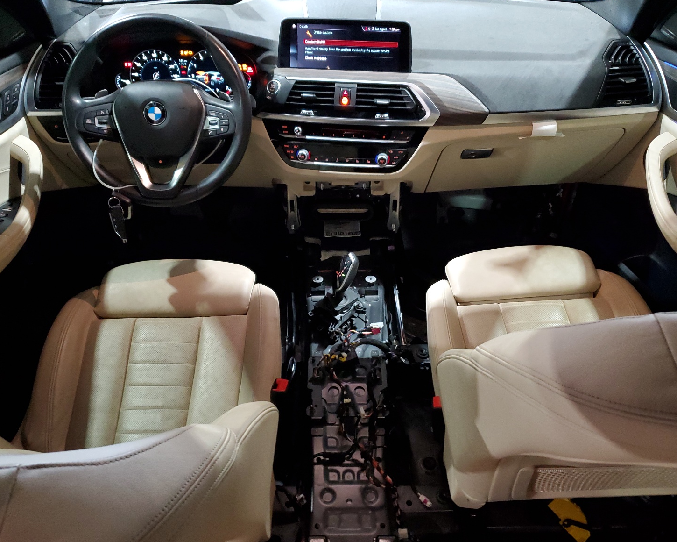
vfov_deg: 51.5
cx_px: 338
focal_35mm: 28
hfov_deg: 62.2
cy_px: 275
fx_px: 561
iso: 321
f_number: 1.5
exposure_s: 1/17
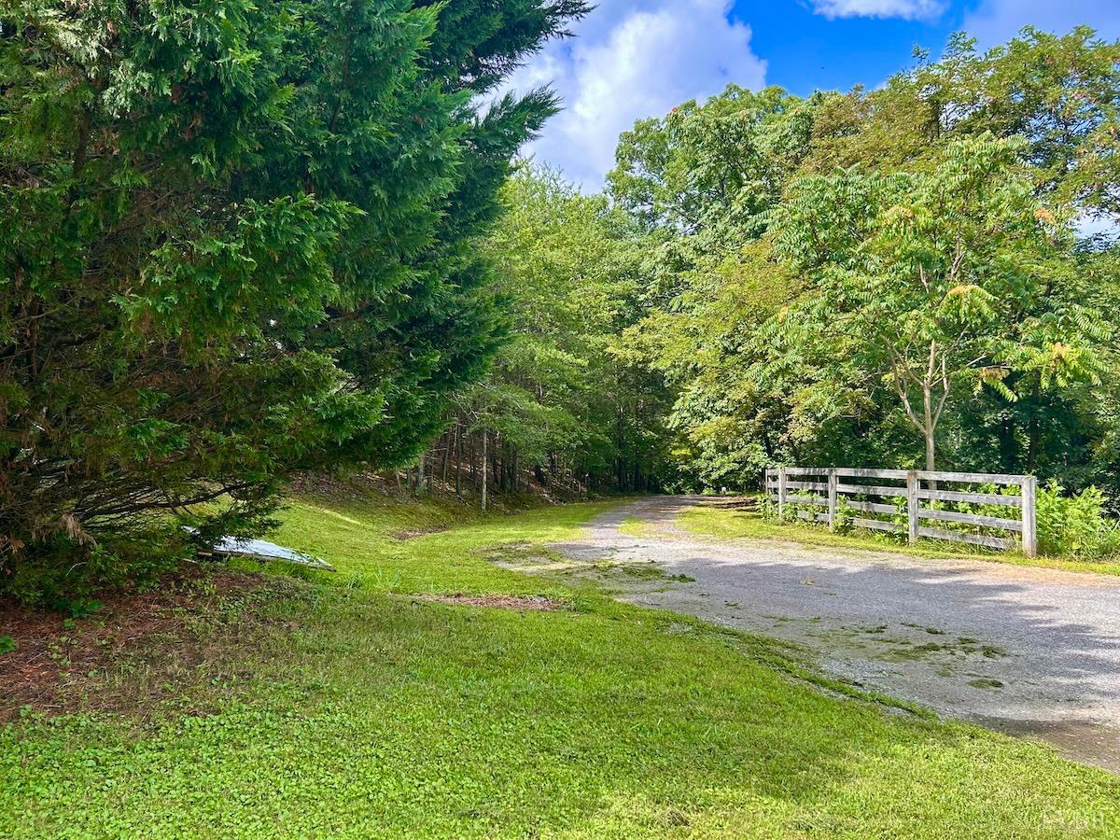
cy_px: 420
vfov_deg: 53.1
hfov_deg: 67.3
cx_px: 560
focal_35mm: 26
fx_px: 841
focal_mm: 5.7
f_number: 1.5
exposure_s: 1/909
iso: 50
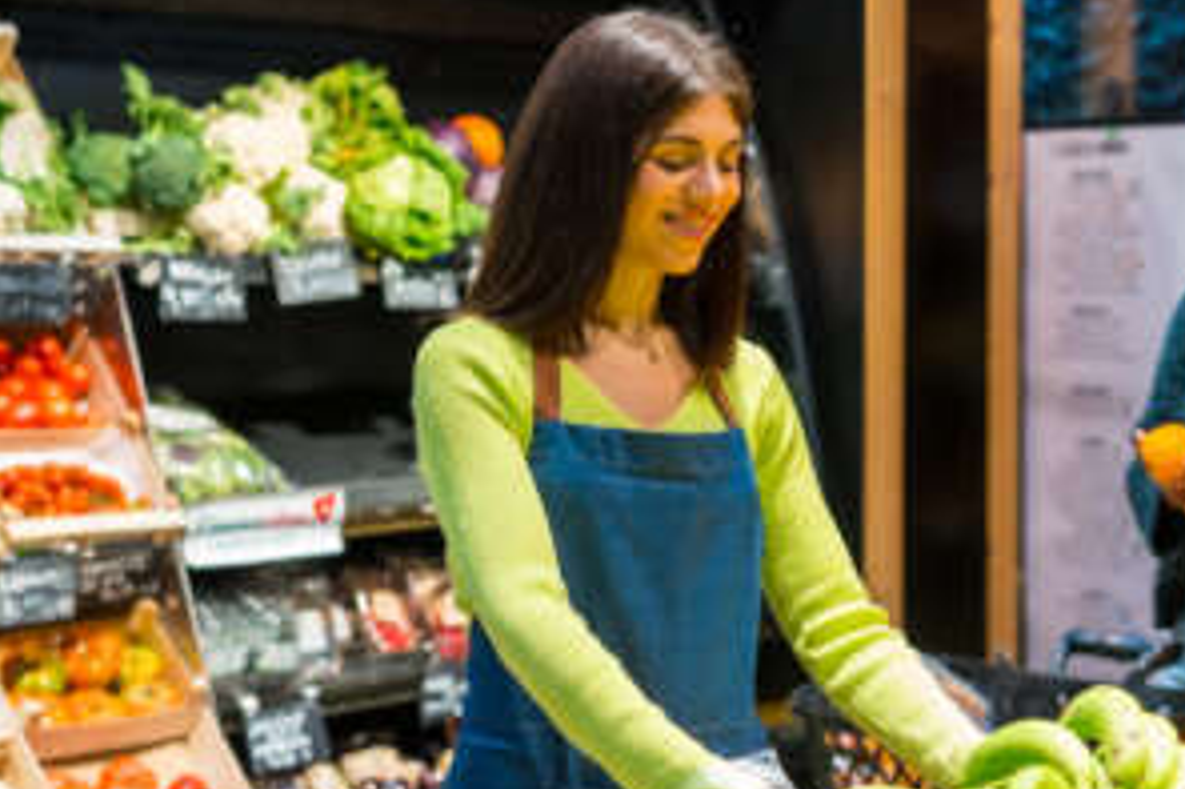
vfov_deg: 17.9
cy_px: 517
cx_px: 829
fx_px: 2500
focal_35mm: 76
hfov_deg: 26.4
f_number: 2
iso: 640
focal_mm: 35
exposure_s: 1/160
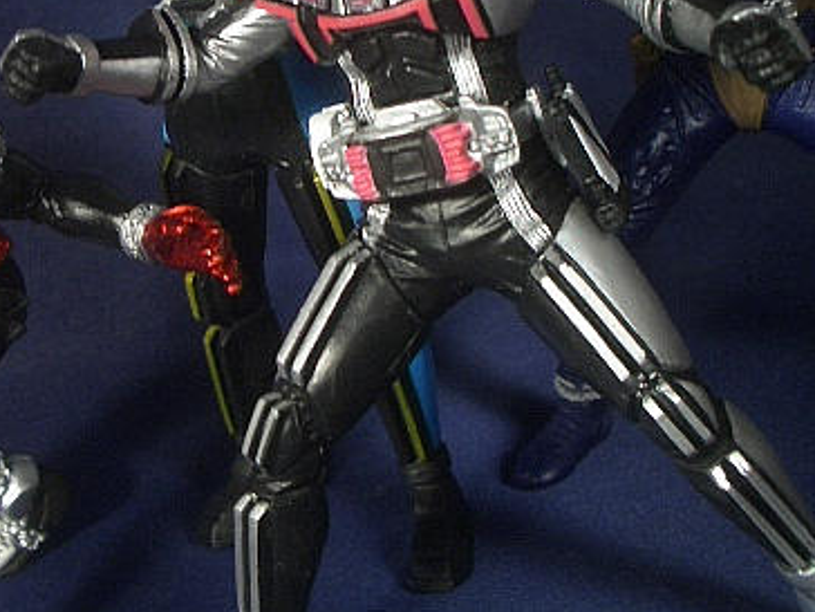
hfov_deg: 26.9
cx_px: 296
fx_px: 1695
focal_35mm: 72
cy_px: 81
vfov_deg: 20.1
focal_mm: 6.8
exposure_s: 1/30
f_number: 2.8
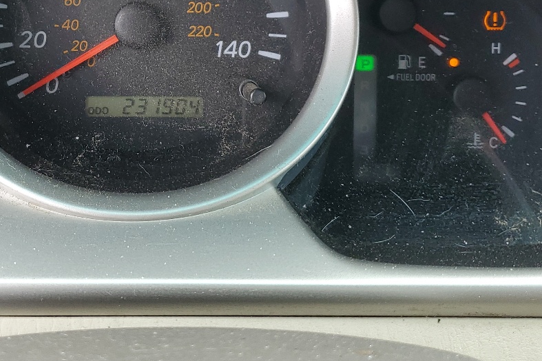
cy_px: 56
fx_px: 828
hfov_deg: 35.5
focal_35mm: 55
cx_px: 143
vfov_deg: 24.1
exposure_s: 1/233
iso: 50
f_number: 1.5
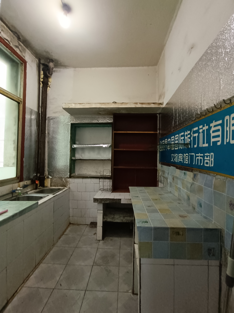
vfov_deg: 94.5
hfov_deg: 78.1
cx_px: 117
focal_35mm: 16
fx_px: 144
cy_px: 156
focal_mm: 1.66
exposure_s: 1/50
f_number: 2.2
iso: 646
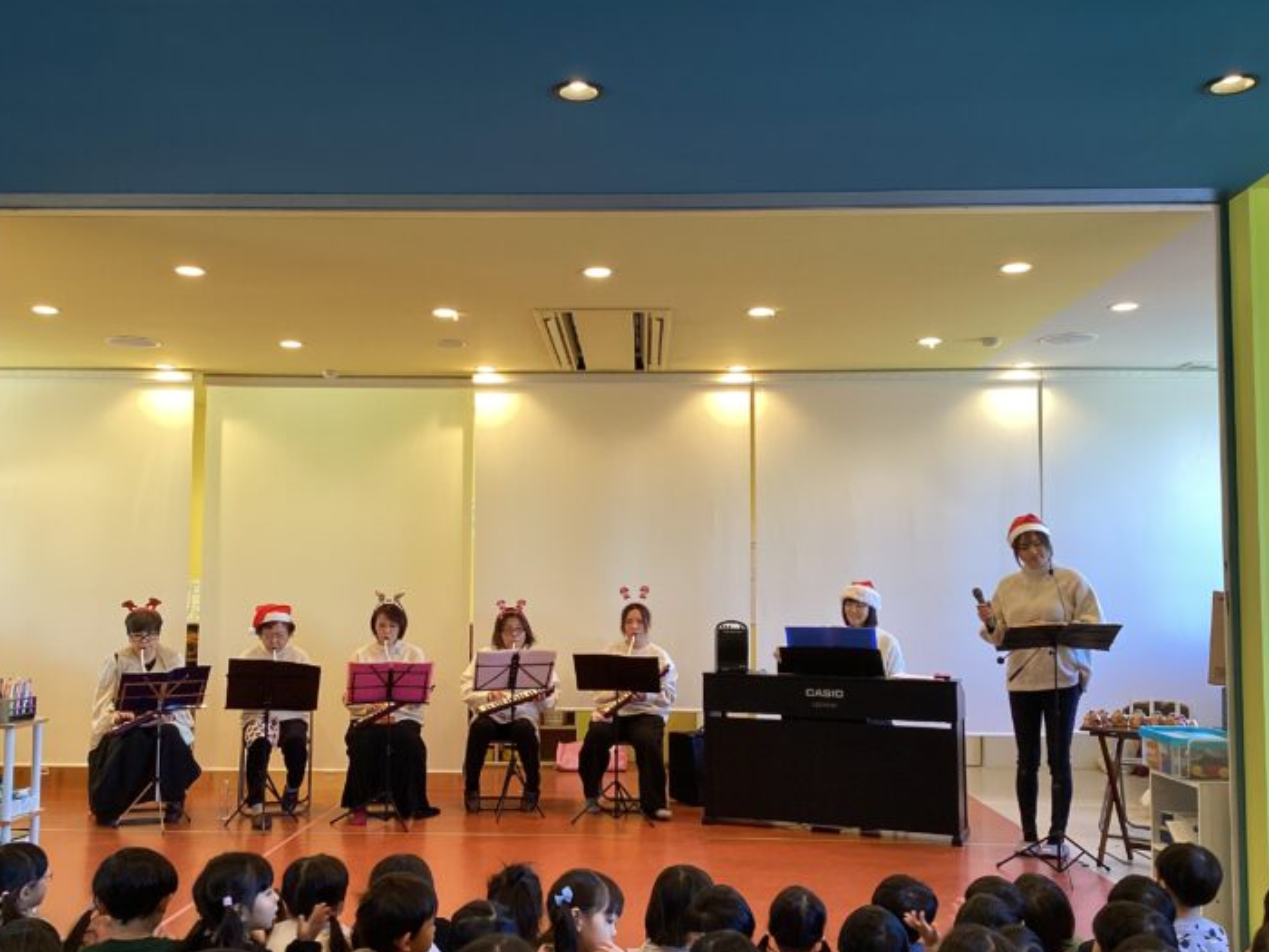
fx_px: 1246
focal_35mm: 34
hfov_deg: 53.9
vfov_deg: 41.8
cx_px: 591
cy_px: 511
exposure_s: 1/60
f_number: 2.4
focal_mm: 3.3
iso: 80
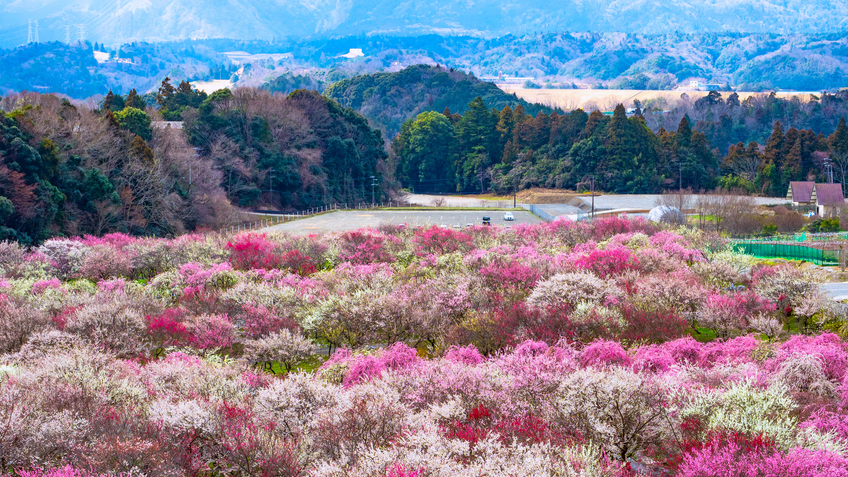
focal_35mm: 70
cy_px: 273
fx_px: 1574
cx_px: 425
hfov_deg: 30.1
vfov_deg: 17.2
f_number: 7.1
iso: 200
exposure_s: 1/200
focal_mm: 32
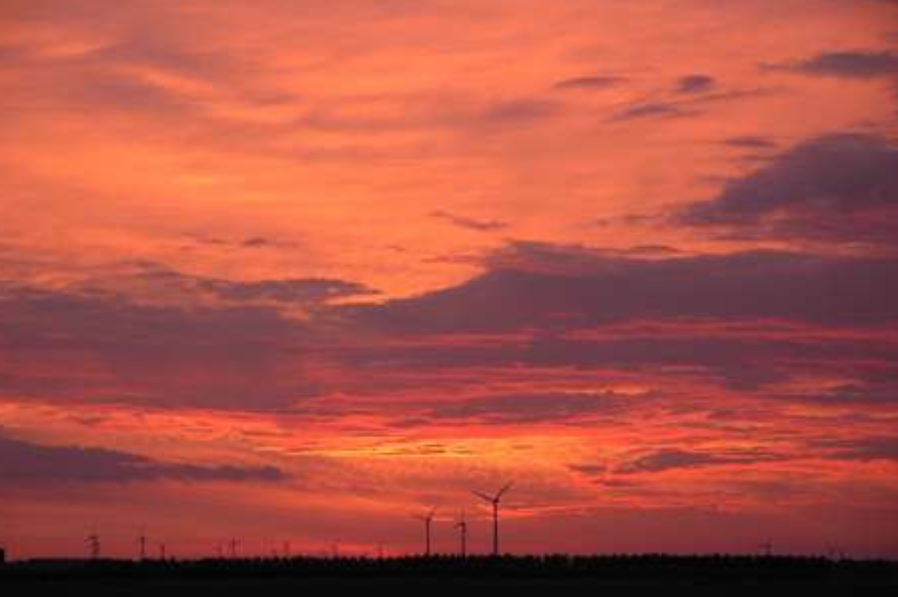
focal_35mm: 116
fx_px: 2879
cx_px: 449
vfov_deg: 11.8
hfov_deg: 17.7
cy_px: 298
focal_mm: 75
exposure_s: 1/160
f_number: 5.3
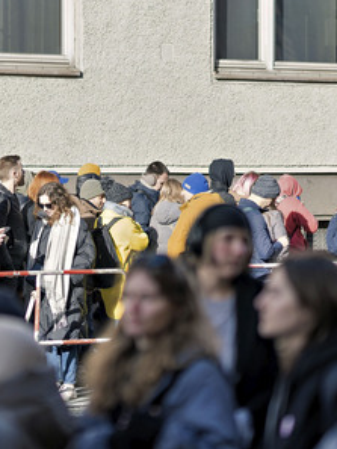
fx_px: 2400
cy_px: 224
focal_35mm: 185
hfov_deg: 8.0
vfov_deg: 10.7
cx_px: 49
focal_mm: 85
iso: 100
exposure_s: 1/2500
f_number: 1.4
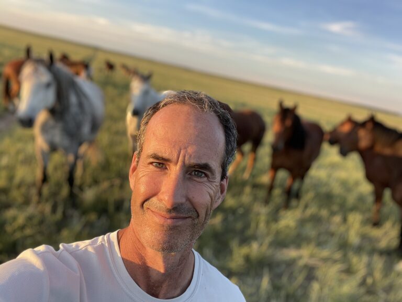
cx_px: 201
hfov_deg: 60.0
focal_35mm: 30
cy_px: 151
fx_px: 348
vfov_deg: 46.8
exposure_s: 1/121
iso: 32
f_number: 2.2
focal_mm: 2.71
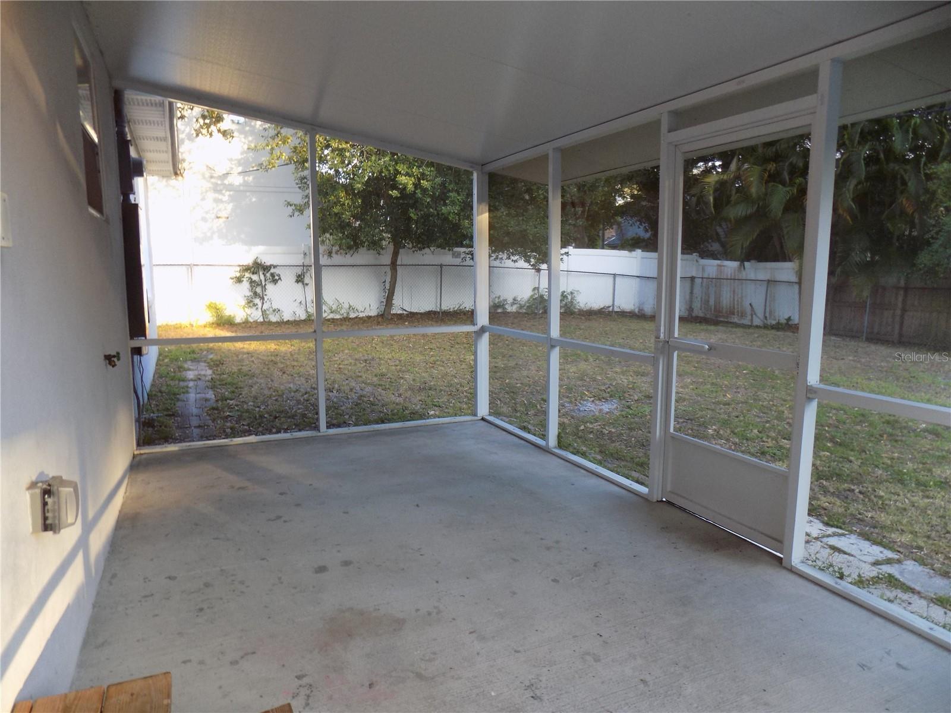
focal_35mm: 23
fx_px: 632
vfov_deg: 58.9
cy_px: 356
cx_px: 476
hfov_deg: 73.9
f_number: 3.1
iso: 100
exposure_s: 1/30
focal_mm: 4
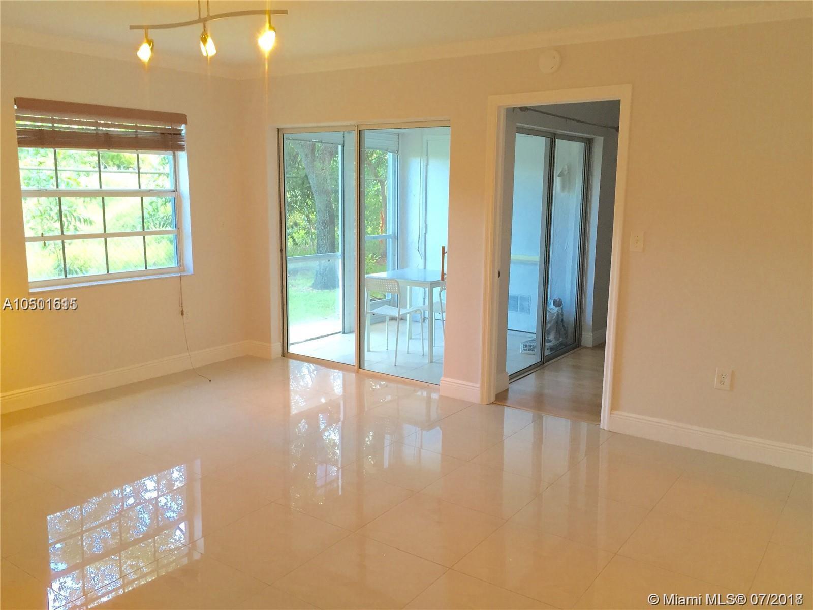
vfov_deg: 48.2
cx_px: 406
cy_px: 305
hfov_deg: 61.7
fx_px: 681
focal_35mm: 29
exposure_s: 1/30
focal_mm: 4.15
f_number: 2.2
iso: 64
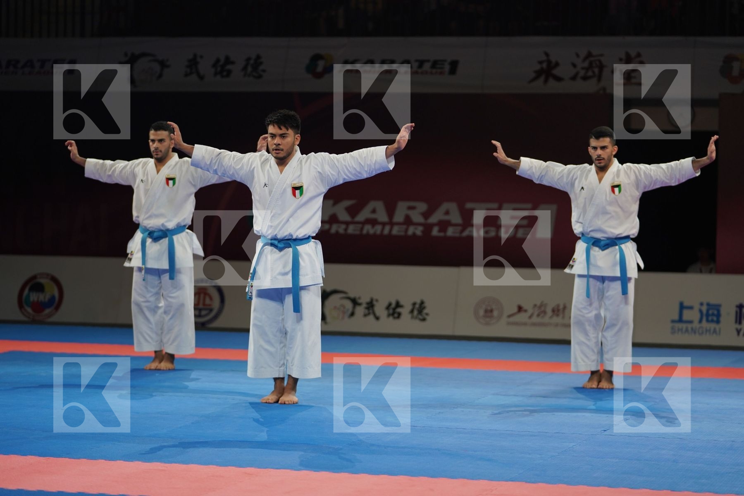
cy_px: 248
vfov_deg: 13.2
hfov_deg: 19.6
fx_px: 2149
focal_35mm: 104
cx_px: 372
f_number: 2.8
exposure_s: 1/500
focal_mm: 104
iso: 640
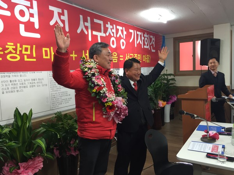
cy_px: 88
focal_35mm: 29
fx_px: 196
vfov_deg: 48.2
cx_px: 117
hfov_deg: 61.7
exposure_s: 1/30
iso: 64
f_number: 2.2
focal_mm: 4.15
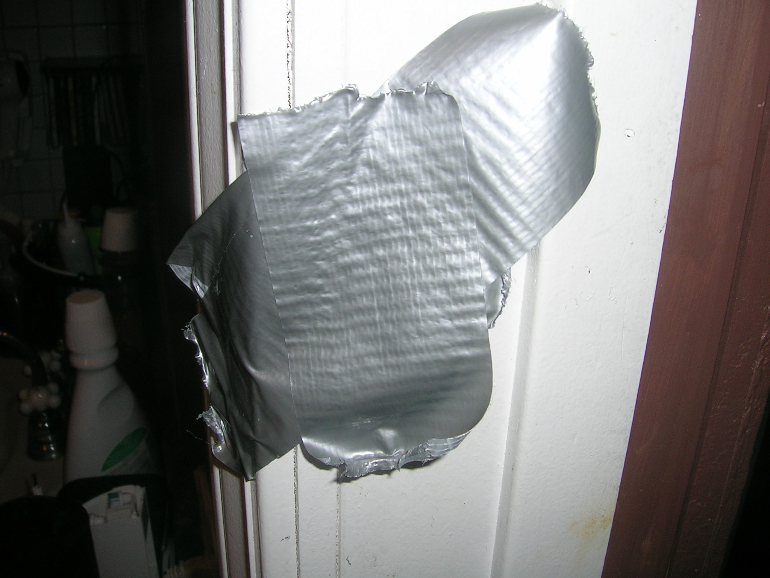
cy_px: 289
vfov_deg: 40.7
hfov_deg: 52.6
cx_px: 385
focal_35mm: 35
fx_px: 779
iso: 50
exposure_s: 1/60.1
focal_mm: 5.4
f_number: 4.8
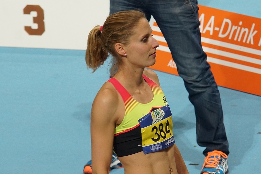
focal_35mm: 300
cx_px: 130
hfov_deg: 6.9
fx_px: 2174
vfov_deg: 4.6
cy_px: 87
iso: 640
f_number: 8
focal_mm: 200
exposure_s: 1/100
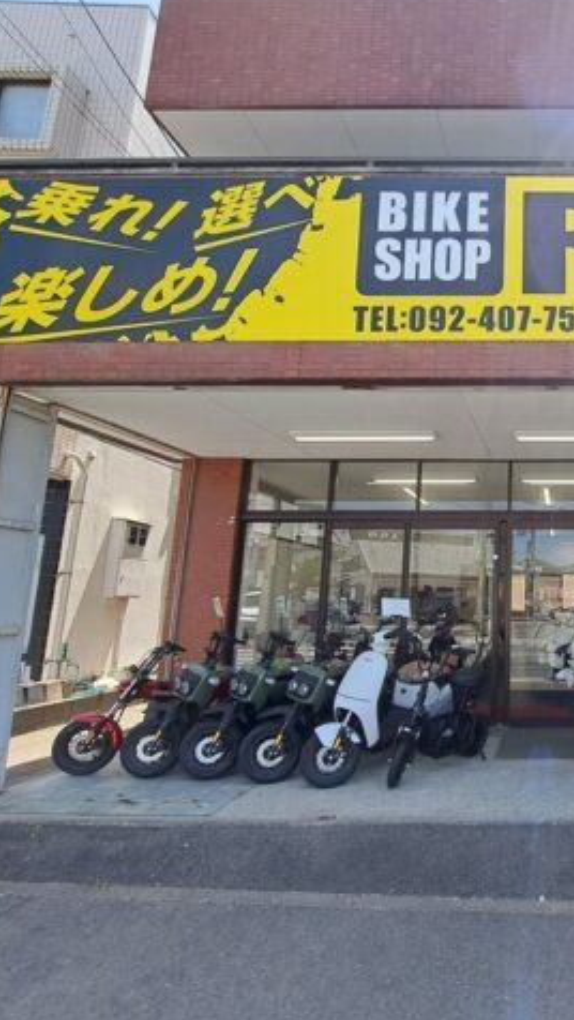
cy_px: 508
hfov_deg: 48.5
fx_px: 541
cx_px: 542
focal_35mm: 20
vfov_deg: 86.6
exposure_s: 1/588
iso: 50
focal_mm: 1.74
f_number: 2.2
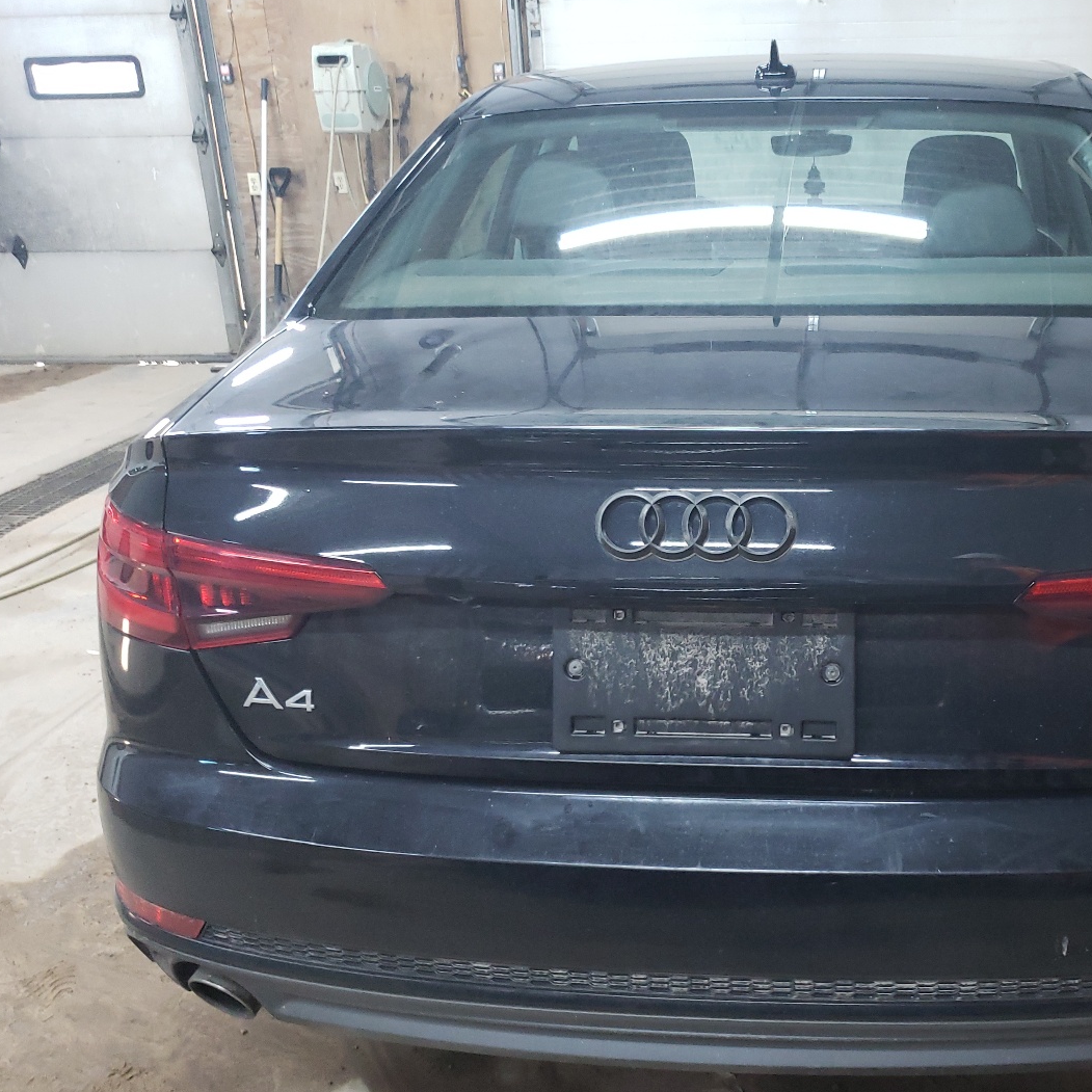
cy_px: 558
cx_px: 754
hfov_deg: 46.3
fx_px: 1249
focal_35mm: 35
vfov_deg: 47.2
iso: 286
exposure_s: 1/40
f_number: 1.5
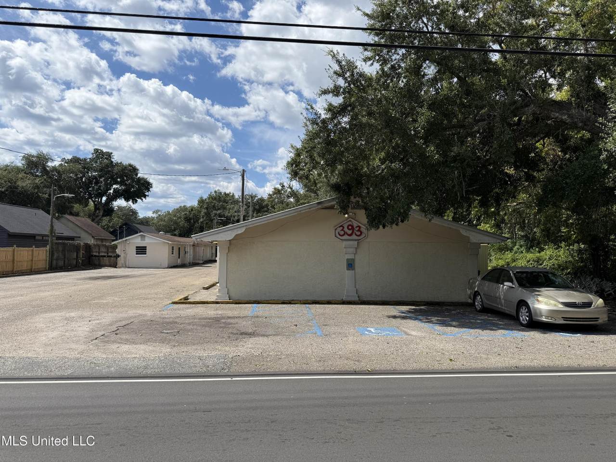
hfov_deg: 71.6
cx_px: 308
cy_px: 231
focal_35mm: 24
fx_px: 427
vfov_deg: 56.8
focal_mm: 6.76
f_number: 1.78
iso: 80
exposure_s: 1/6173
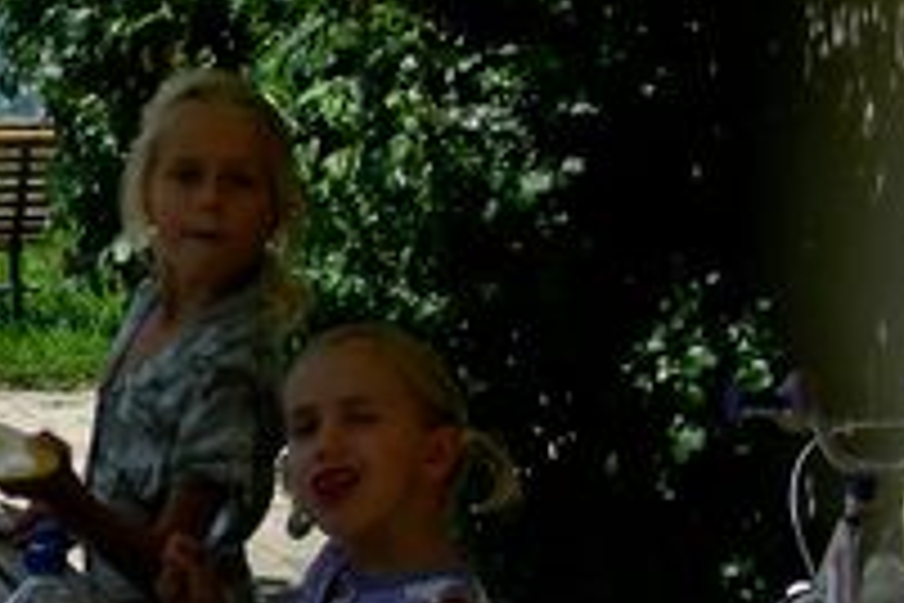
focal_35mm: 118
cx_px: -270
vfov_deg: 11.6
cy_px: 360
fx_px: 2963
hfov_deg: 16.4
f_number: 4
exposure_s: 1/550
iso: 50
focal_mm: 6.3
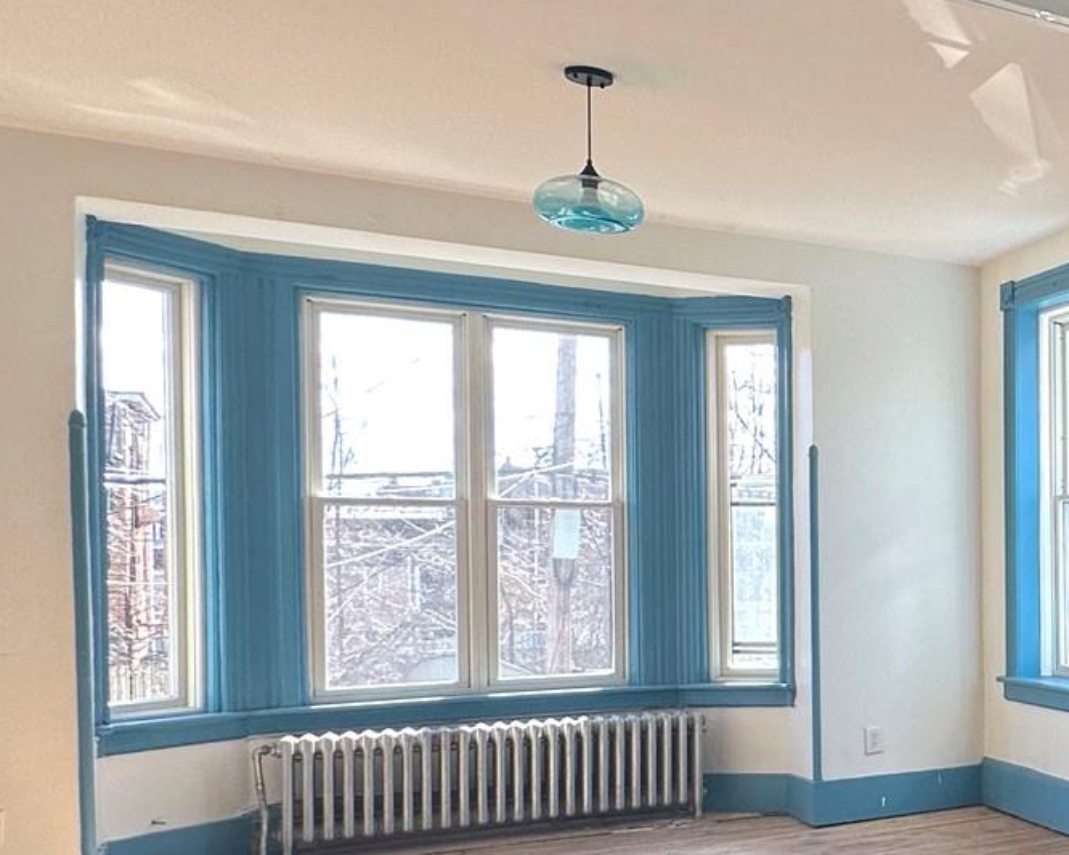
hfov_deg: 32.1
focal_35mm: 42
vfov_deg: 35.3
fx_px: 1329
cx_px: 1421
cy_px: 574
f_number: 2.2
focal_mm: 2.22
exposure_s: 1/99
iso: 40
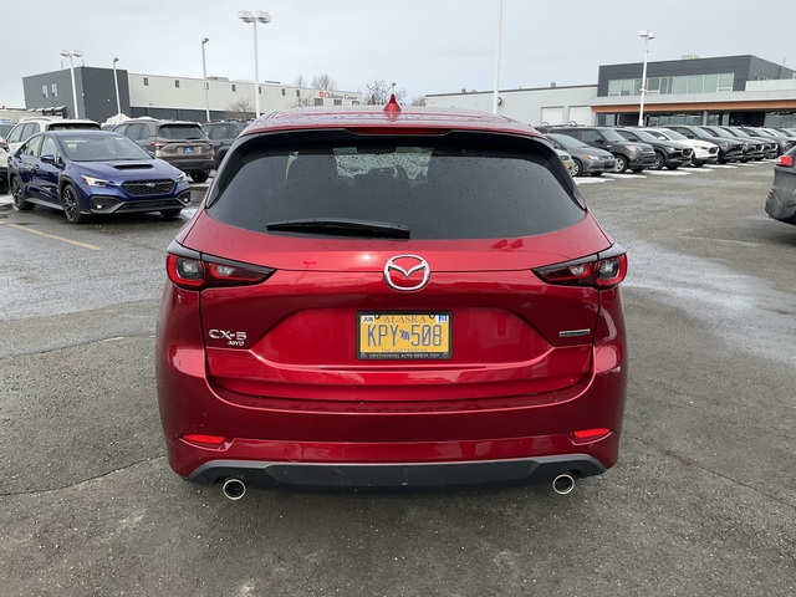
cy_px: 298
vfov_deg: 48.2
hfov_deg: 61.7
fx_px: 667
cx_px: 398
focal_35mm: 29
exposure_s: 1/683
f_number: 1.8
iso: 25
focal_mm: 3
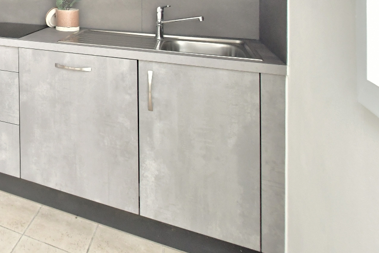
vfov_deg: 34.7
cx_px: -23
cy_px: -23
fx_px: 347
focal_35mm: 33
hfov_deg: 45.4
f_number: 6.3
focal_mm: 10
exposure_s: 1/50
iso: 1250
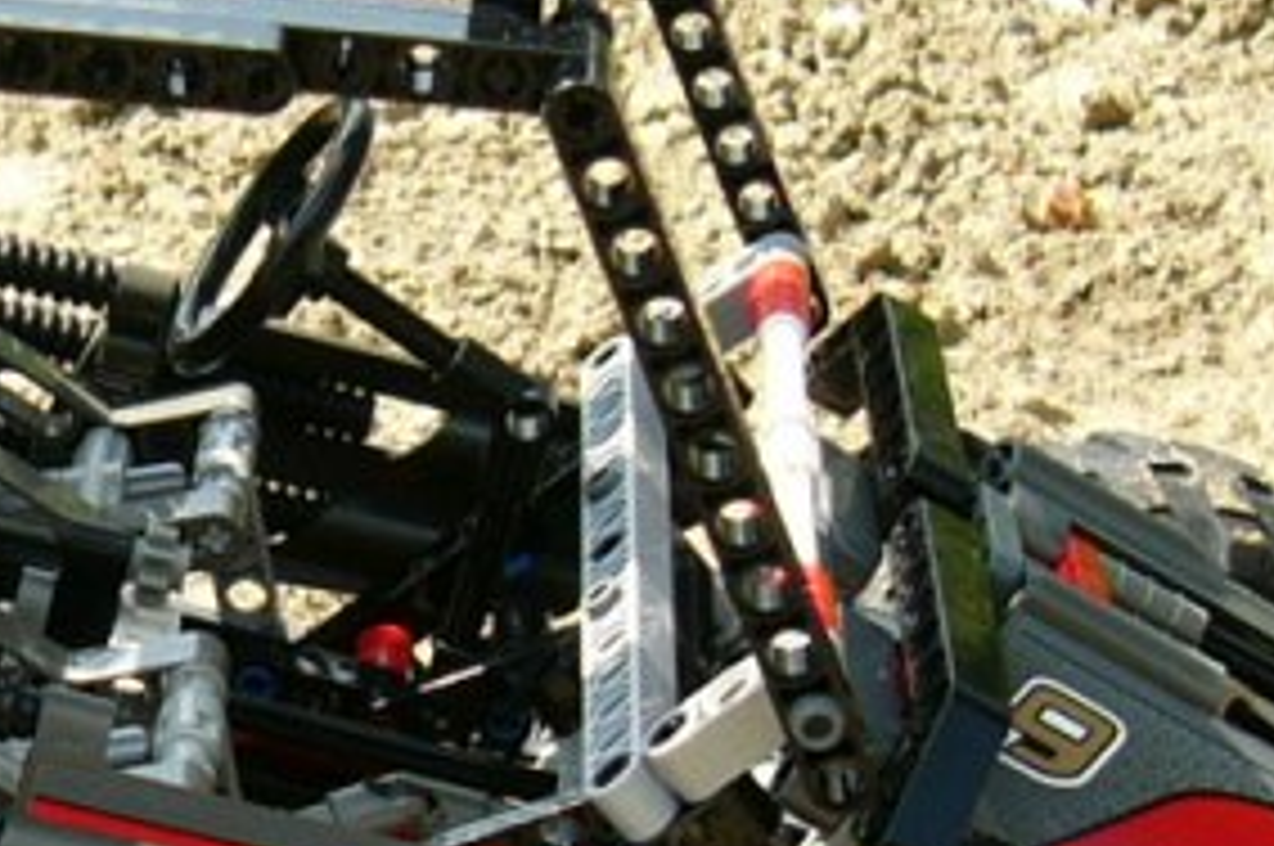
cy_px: 770
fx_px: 5196
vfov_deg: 9.3
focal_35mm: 147
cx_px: -144
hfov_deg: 13.7
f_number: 2.9
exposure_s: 1/400
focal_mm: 6.5
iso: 50
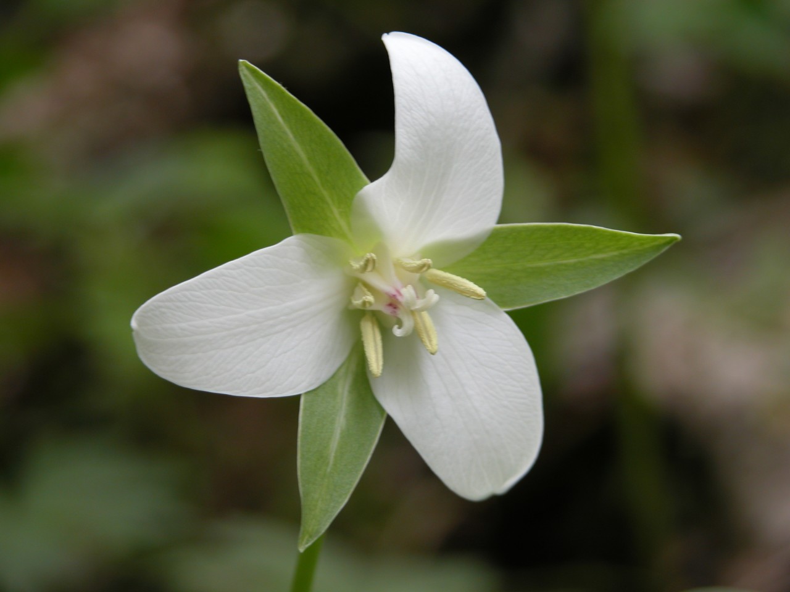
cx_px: 395
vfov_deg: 9.2
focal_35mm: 161
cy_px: 296
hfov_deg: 12.3
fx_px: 3674
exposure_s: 1/30.3
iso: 100
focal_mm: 41.1
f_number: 3.9
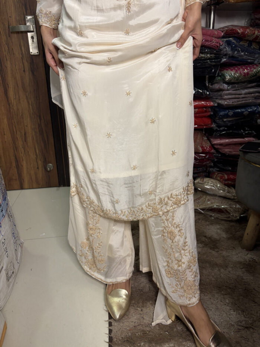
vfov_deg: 67.3
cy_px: 174
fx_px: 260
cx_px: 130
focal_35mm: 26
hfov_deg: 53.1
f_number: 1.6
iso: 80
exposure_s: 1/50
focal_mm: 5.96
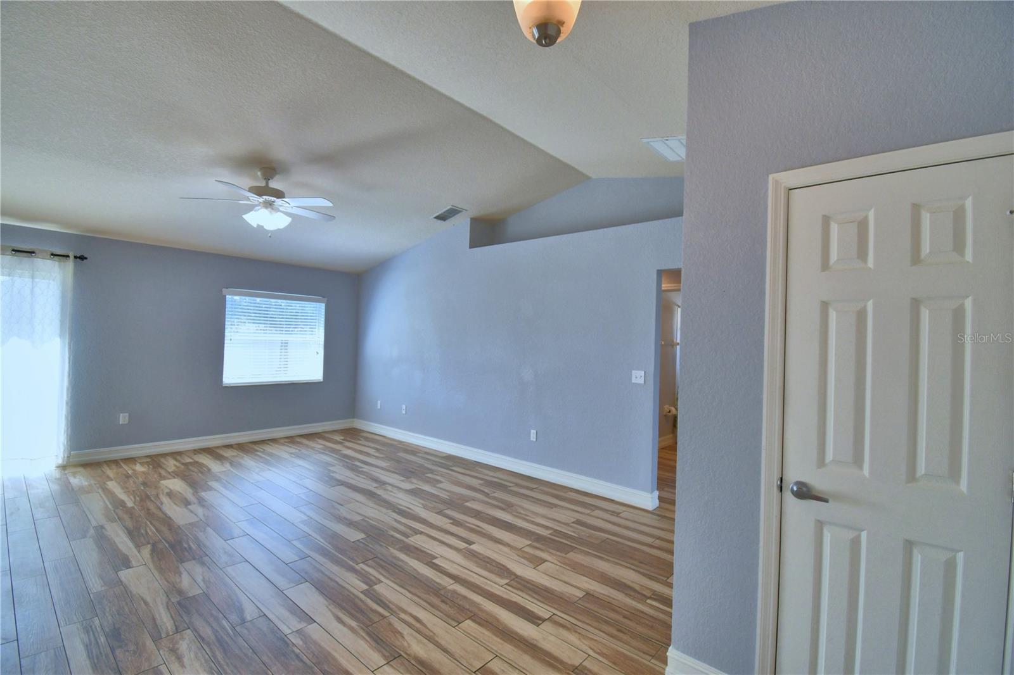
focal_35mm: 15
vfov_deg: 77.3
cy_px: 338
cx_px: 507
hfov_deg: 100.4
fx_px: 422
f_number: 4.5
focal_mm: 10
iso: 320
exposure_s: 1/125
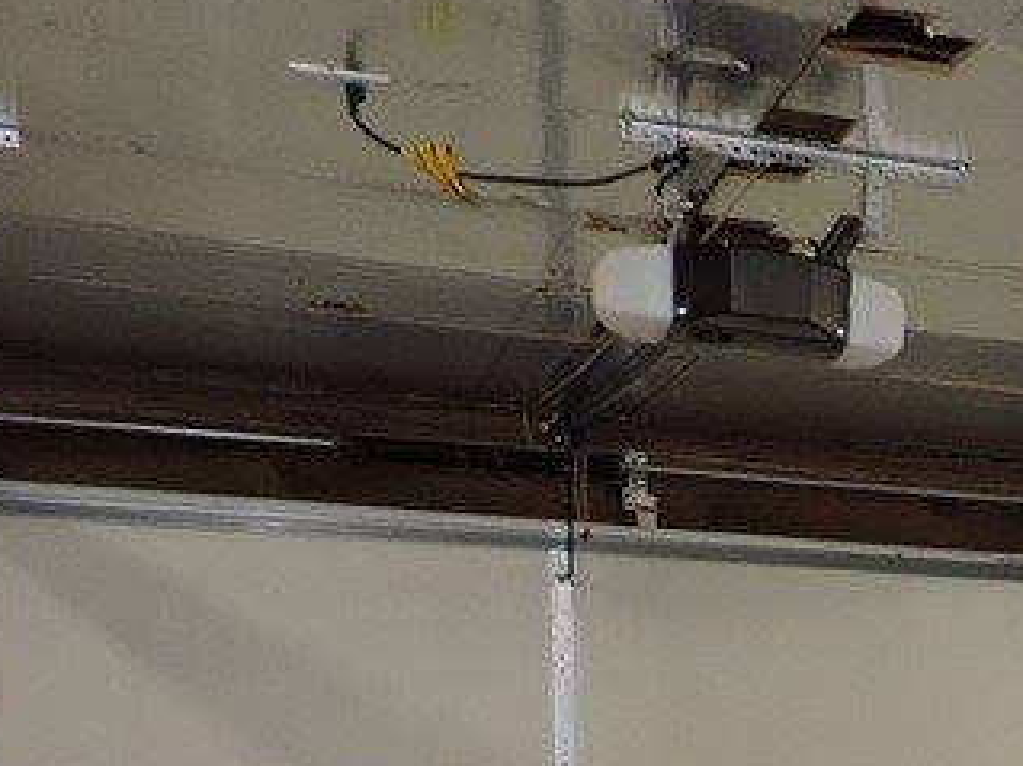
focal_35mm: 77
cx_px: 1466
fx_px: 2275
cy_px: 1157
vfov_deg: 17.2
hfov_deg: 21.8
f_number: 3
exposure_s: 1/40
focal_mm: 4.3
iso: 100
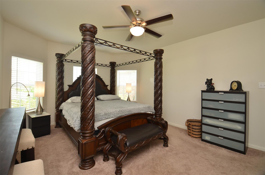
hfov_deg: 100.5
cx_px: 132
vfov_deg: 77.1
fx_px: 110
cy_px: 88
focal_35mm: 15
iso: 320
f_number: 5.6
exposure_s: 1/60
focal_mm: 10
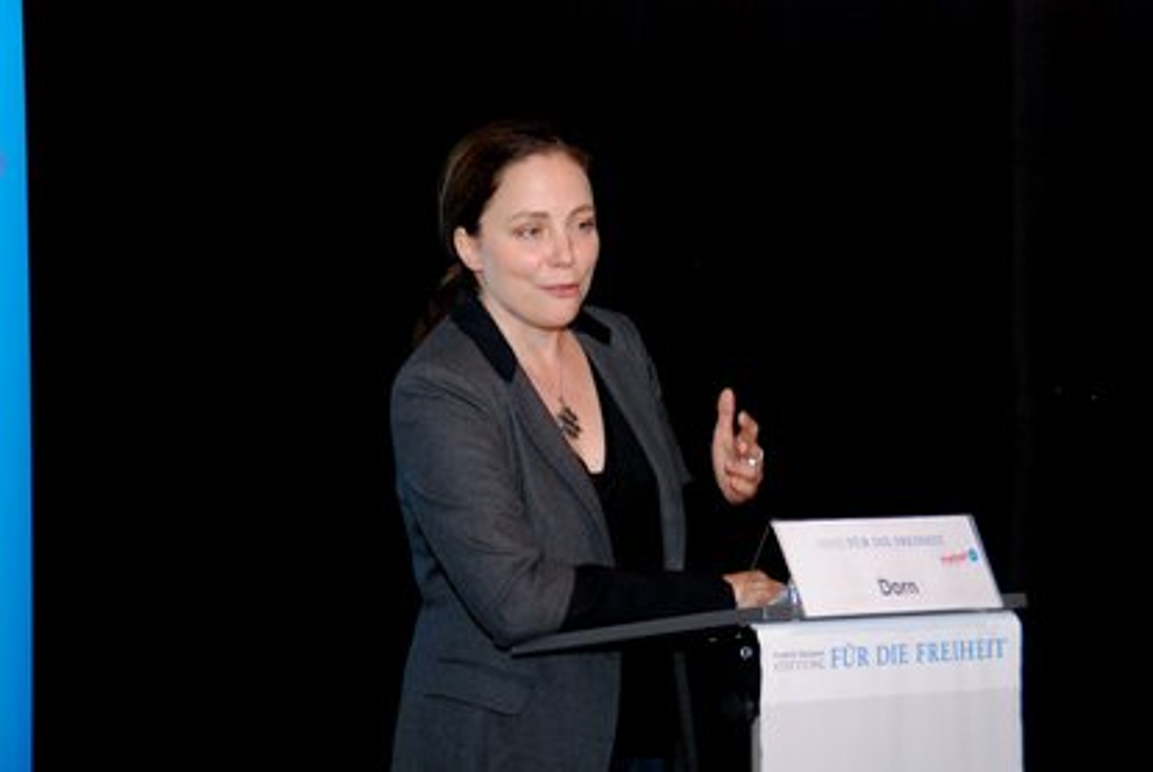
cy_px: 386
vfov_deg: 12.2
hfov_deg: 18.2
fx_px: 3607
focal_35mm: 112
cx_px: 576
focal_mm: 75
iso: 1600
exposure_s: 1/60
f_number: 8
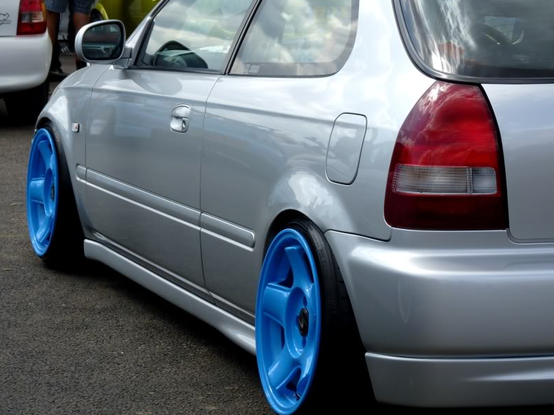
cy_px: 163
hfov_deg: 13.5
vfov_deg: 10.1
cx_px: 342
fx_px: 2336
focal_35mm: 146
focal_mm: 20.1
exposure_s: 1/250
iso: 80
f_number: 5.6
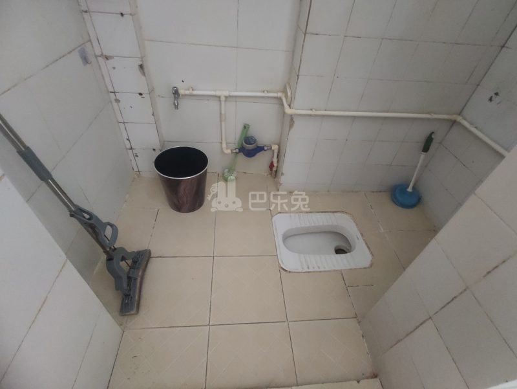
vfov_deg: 81.8
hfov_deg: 98.1
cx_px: 258
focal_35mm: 15
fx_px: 224
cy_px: 194
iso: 3650
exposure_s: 1/17
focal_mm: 2.25
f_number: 2.2
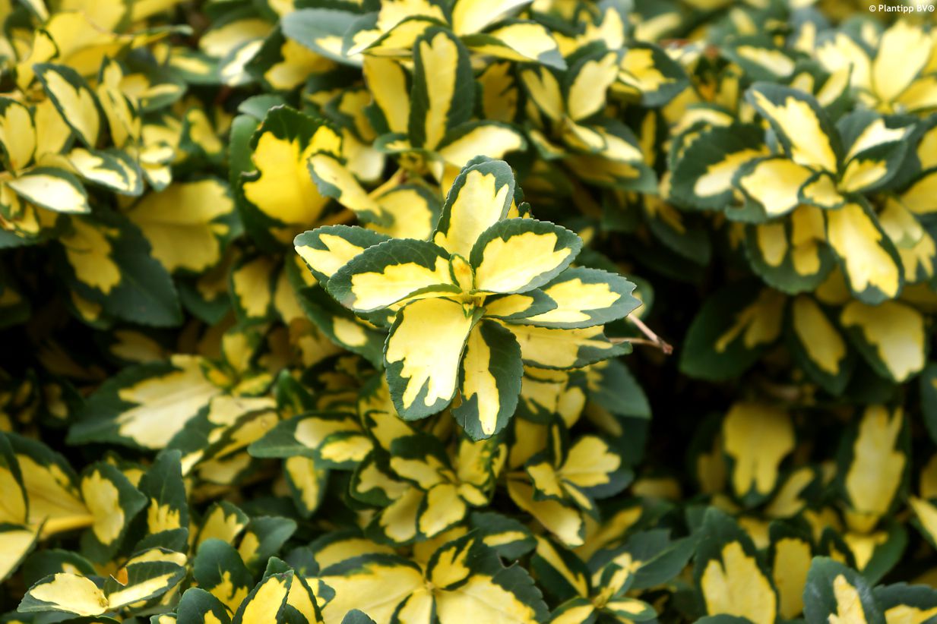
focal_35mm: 82
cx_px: 468
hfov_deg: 24.8
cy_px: 312
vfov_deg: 16.7
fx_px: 2134
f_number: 5.6
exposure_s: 1/50
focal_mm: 55
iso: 100
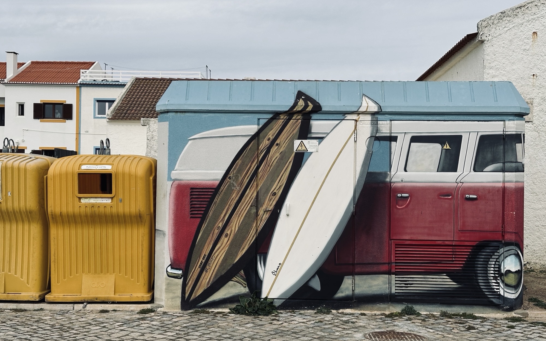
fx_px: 759
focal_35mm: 51
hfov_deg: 39.6
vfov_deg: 25.3
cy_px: 177
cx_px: 273
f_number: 1.78
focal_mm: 6.86
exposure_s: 1/5556
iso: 64
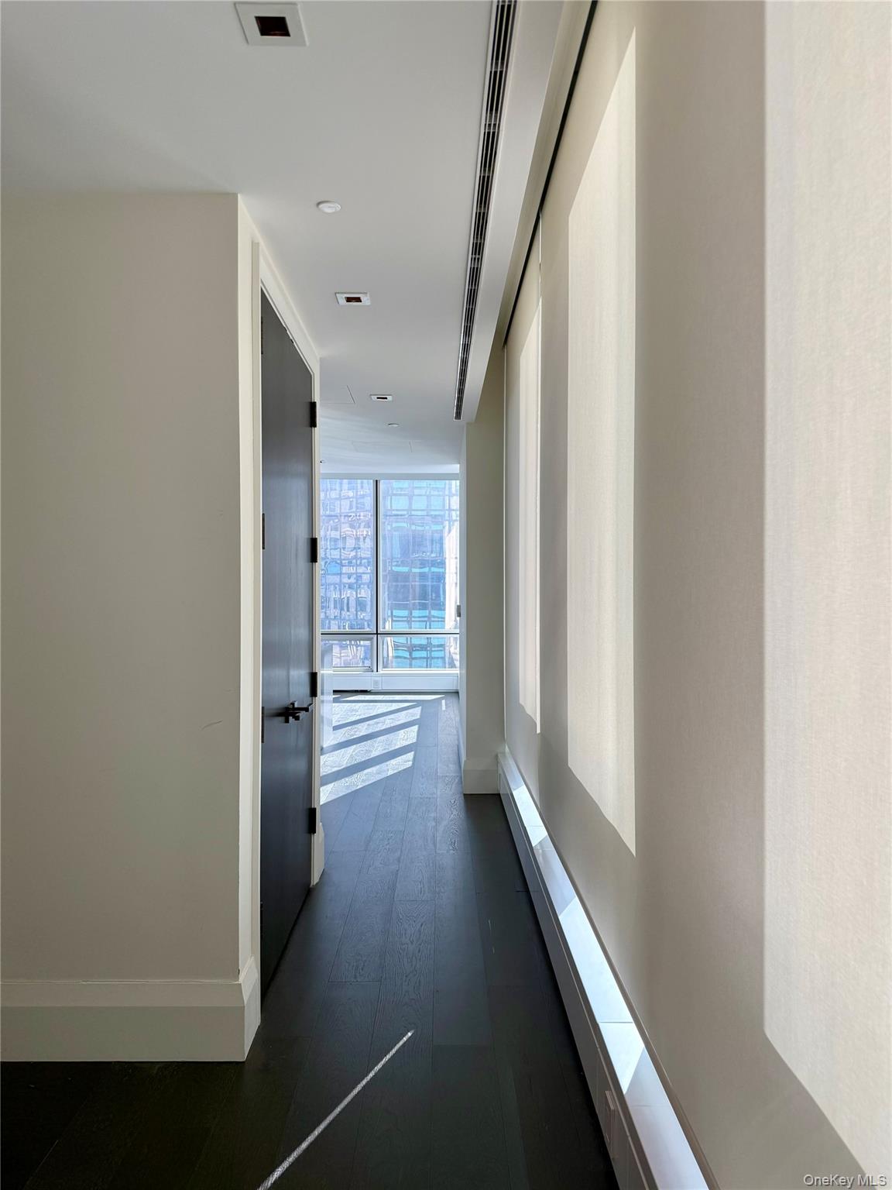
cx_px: 446
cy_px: 595
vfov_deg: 71.6
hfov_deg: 56.8
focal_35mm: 24
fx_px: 825
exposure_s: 1/448
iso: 100
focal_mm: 6.76
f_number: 1.78
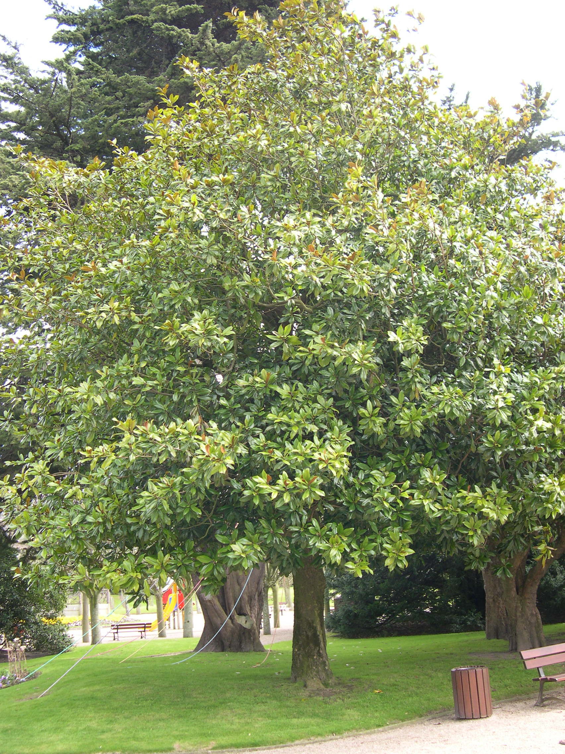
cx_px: 282
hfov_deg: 37.7
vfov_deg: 49.0
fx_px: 827
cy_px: 377
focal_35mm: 38
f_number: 2.8
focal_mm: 8
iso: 100
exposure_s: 1/130
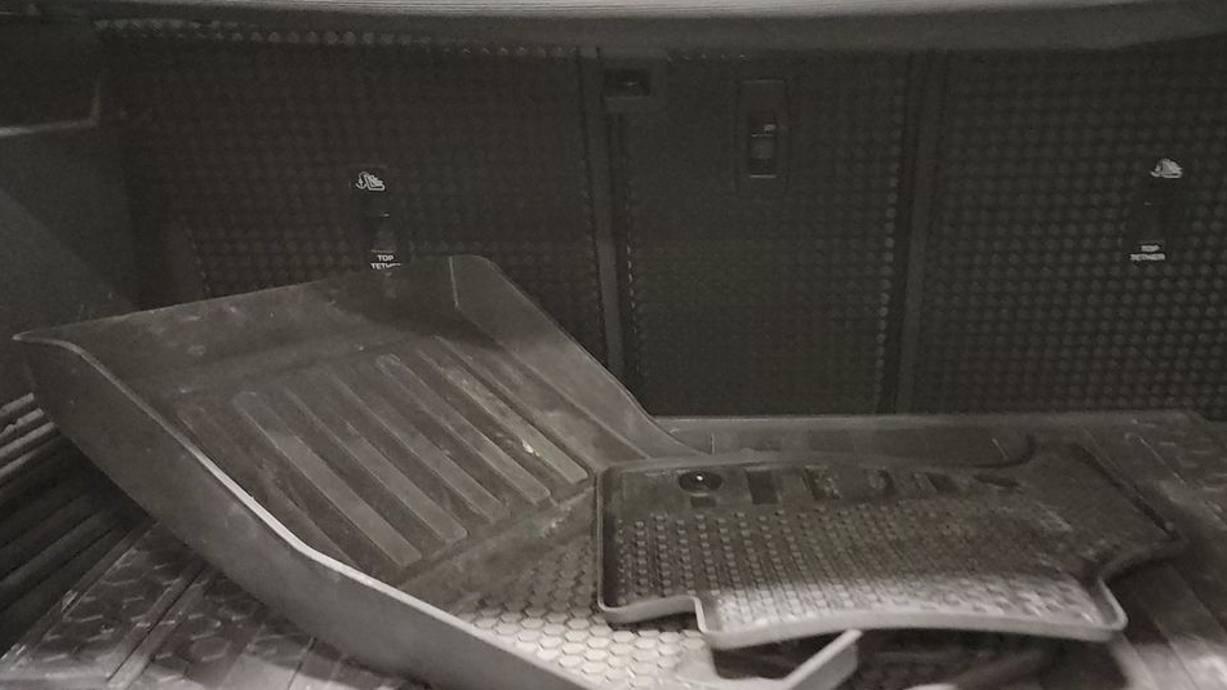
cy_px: 457
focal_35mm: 44
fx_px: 1432
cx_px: 668
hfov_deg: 46.3
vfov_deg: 27.0
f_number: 1.8
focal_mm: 6.7
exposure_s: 1/12
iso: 2850
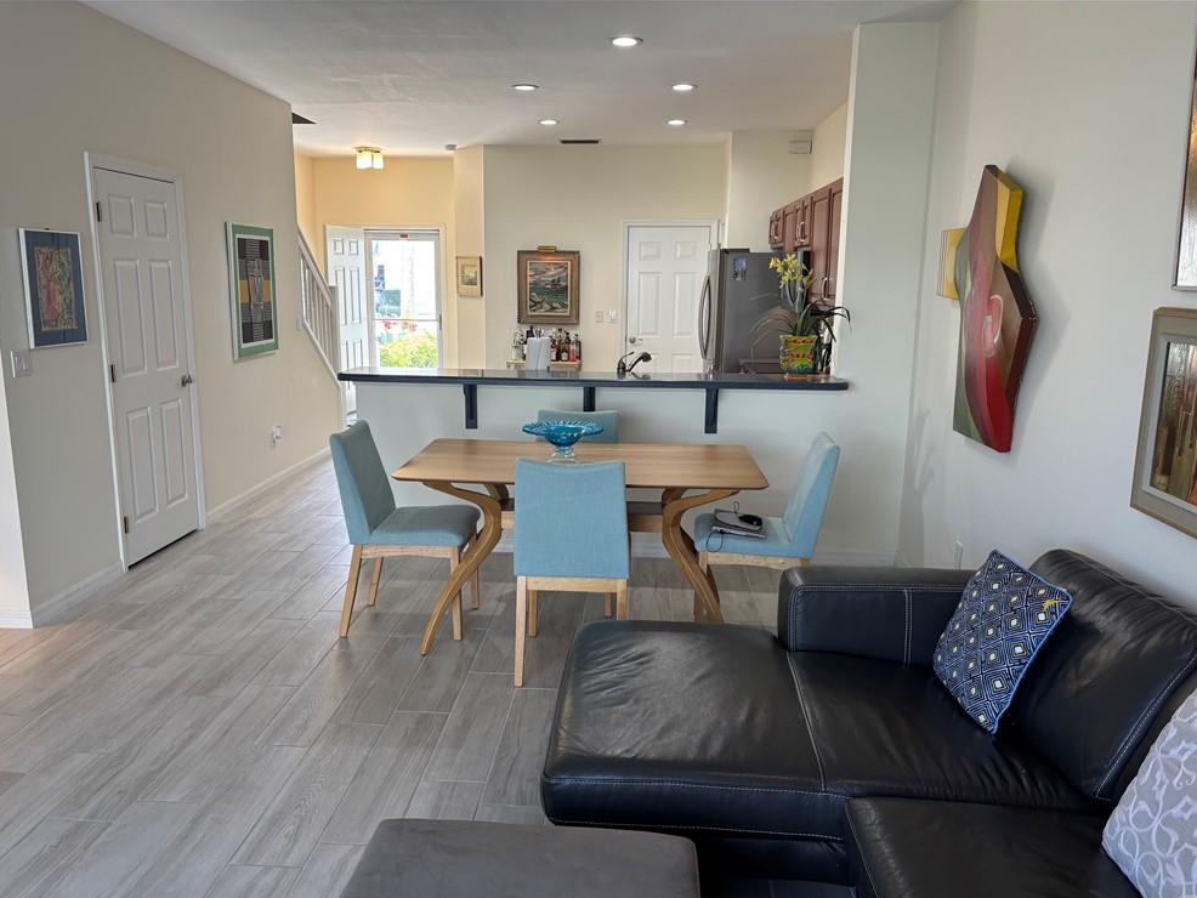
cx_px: 584
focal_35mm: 27
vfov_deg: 51.4
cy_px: 465
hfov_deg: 65.3
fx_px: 934
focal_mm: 5.96
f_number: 1.6
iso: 80
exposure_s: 1/60
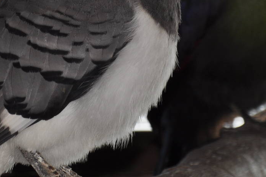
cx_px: 89
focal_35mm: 570
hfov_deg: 3.6
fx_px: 4213
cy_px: -2
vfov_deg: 2.4
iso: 200
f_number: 9
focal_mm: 165
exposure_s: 1/200
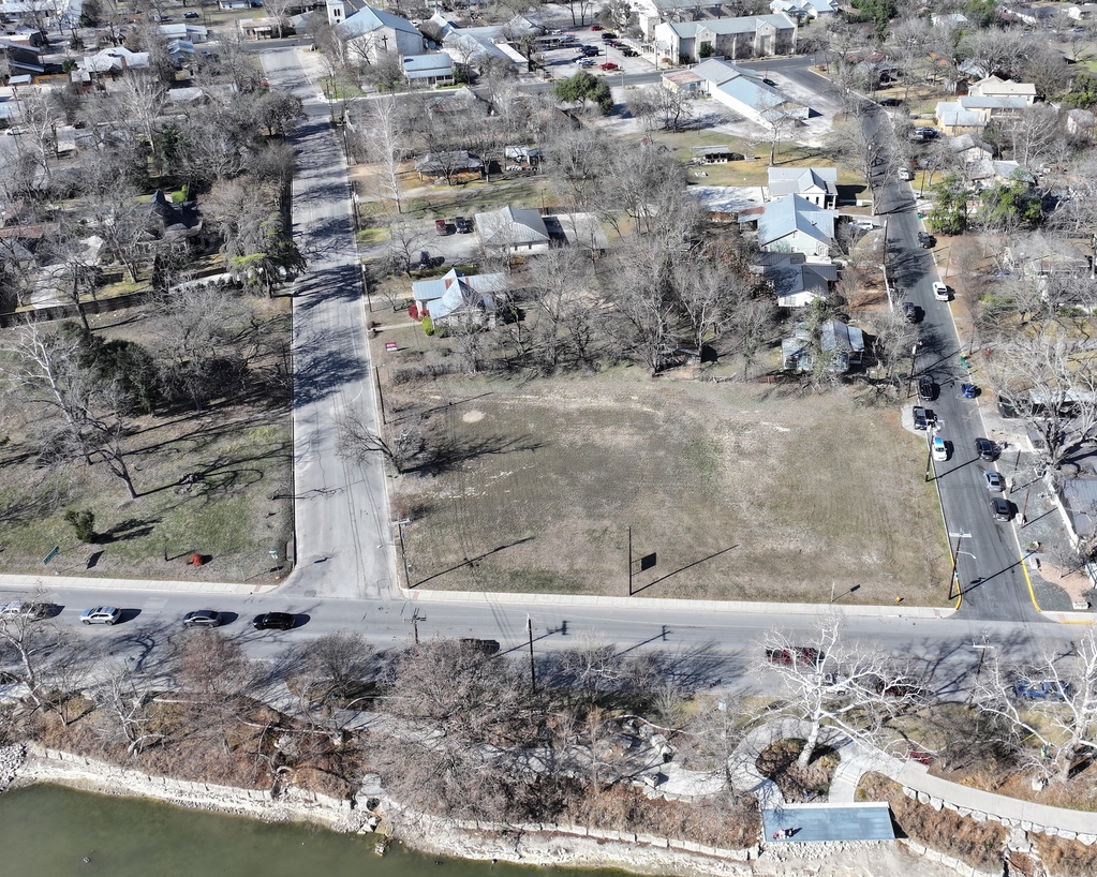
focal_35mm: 33
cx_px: 656
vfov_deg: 44.5
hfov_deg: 53.9
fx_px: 1071
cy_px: 393
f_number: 2.8
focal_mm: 12.29
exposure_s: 1/1000
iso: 100
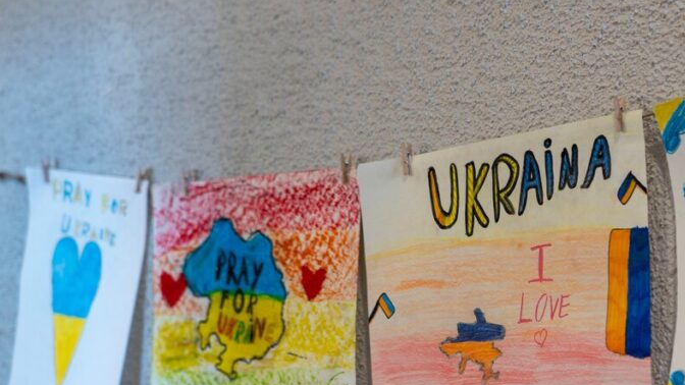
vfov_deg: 12.2
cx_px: 506
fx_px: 1798
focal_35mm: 99
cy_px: 280
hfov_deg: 21.4
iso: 160
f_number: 4
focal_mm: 62
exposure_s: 1/5
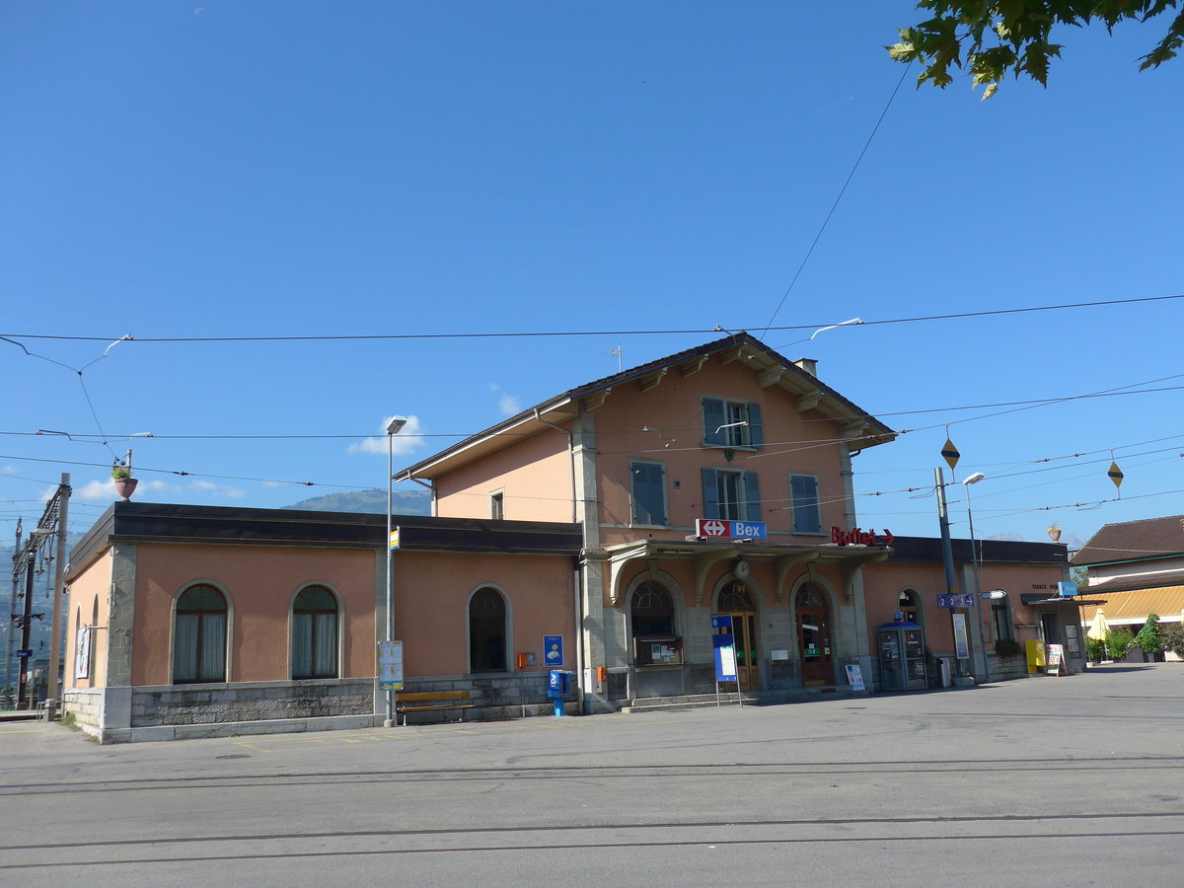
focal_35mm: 29
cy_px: 444
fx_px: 992
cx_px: 592
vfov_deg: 48.2
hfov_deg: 61.7
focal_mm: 6
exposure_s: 1/1300
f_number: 2.8
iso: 80
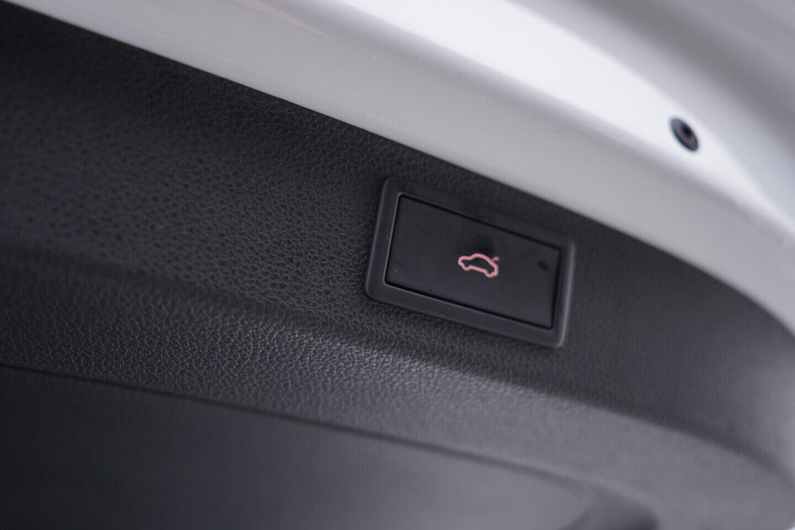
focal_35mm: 36
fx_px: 795
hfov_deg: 53.1
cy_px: 265
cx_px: 398
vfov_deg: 36.9
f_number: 2.8
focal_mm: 24
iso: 125
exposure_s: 1/40
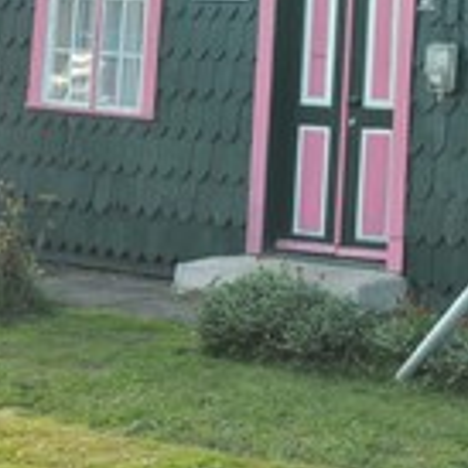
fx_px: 1881
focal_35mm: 123
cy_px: -104
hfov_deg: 13.6
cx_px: 622
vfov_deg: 13.7
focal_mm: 22
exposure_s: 1/160
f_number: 6.3
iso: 200
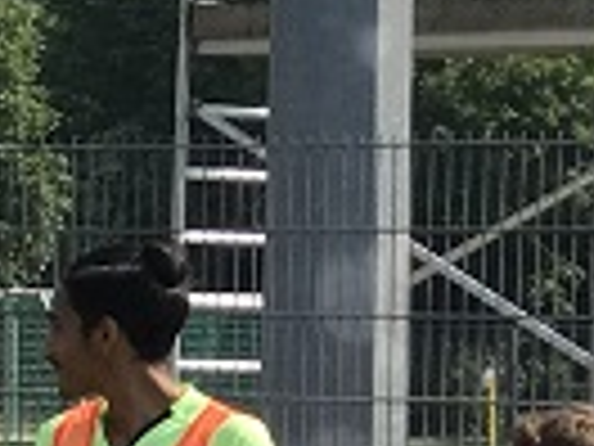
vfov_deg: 3.4
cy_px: 554
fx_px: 7413
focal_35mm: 432
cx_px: -1305
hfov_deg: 4.4
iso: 20
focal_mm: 6.6
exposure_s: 1/665
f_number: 2.8
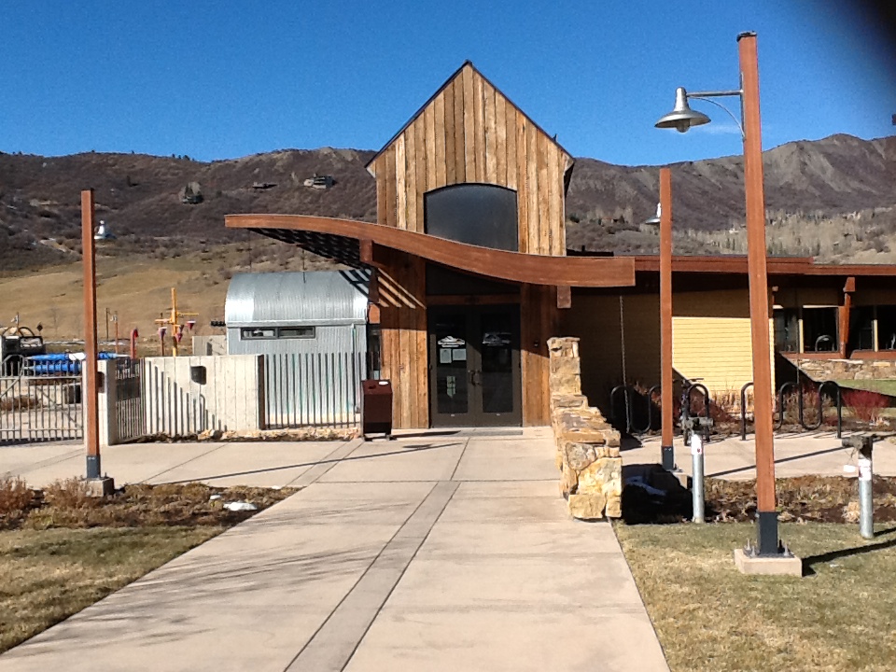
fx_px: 1139
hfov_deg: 42.9
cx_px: 448
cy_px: 336
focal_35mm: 44
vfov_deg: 32.9
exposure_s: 1/1912
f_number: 2.4
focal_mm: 2.03
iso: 40
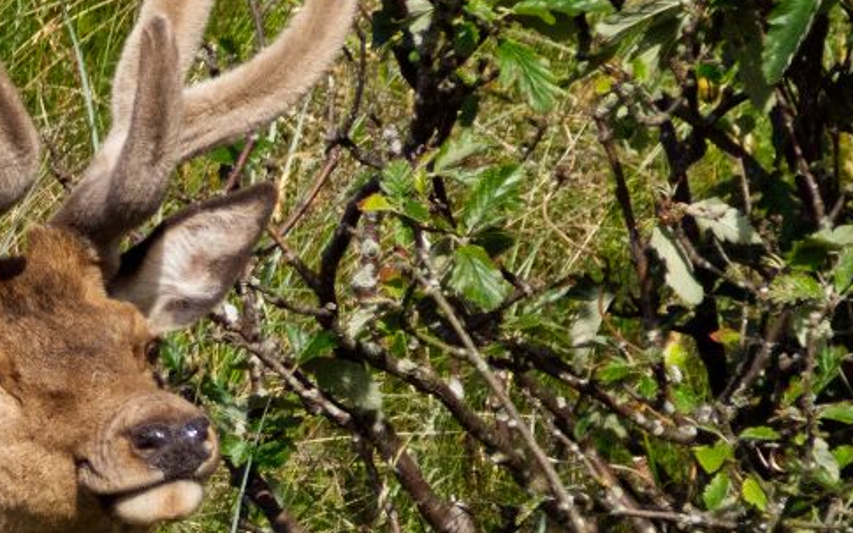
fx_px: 28149
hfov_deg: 1.7
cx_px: -49
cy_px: 623
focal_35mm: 1211
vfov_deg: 1.1
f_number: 7.1
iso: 400
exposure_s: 1/1600
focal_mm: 160
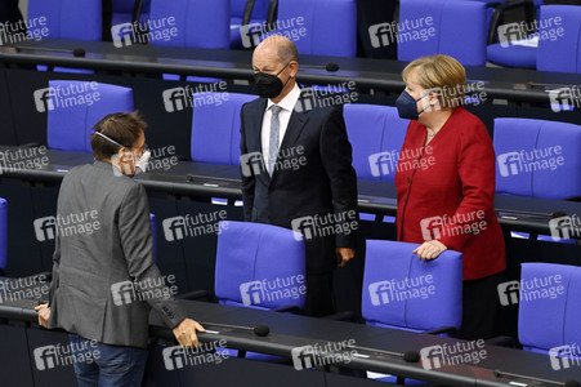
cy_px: 194
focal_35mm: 310
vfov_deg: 4.4
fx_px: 4999
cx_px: 290
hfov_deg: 6.7
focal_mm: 310
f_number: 5.6
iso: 5000
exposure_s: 1/320
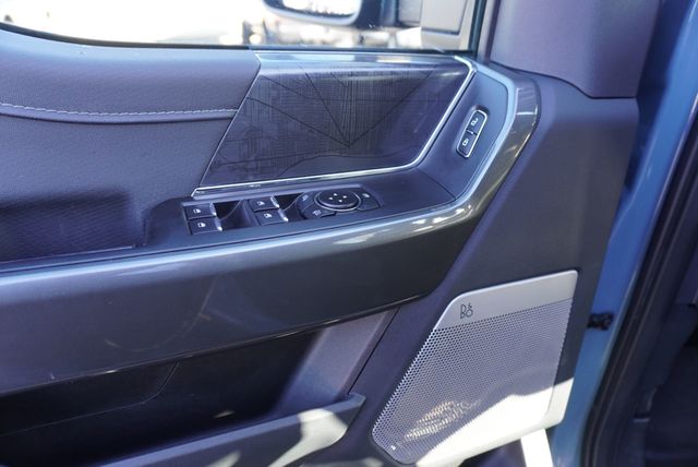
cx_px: 349
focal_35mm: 24
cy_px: 234
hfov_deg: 73.7
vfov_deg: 53.2
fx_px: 466
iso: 320
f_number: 4
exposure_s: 1/60
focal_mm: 16
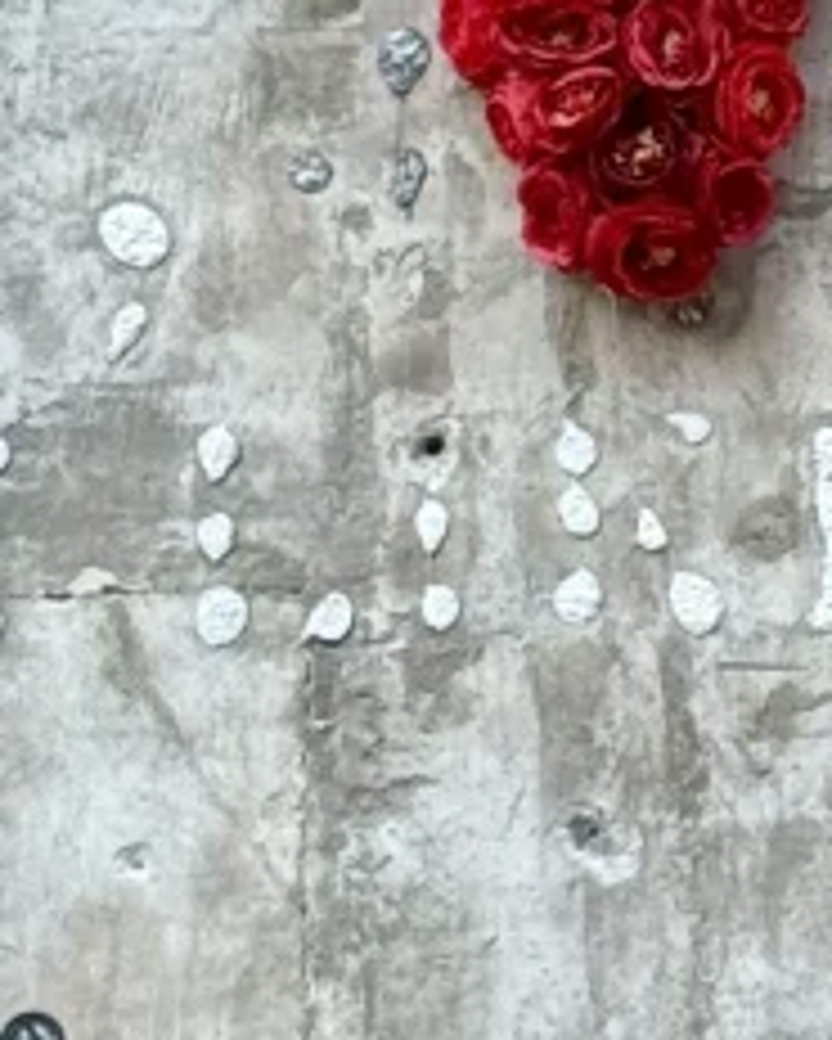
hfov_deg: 5.2
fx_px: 8982
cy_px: 716
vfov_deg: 6.6
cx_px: 1529
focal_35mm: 292
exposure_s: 1/1013
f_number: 1.78
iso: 64
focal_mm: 6.76
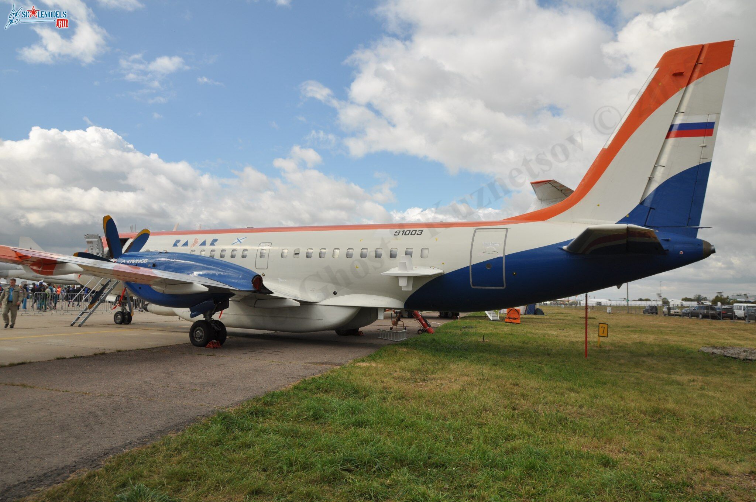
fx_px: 535
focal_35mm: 26
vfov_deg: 50.3
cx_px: 378
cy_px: 251
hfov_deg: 70.5
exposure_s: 1/500
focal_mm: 17
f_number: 8
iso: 200
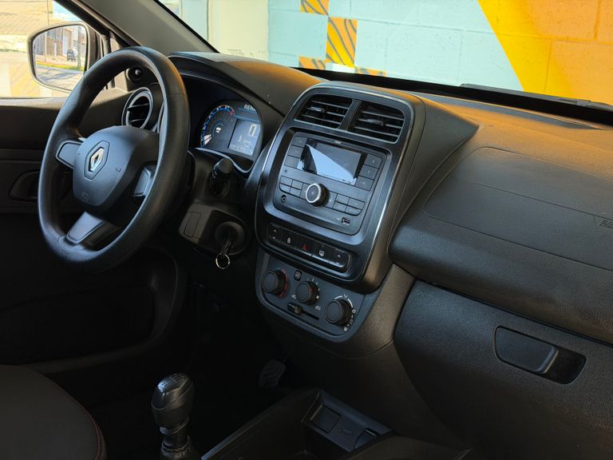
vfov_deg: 30.3
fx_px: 850
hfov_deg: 39.7
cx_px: 306
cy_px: 230
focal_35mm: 48
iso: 160
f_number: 1.78
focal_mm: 6.76
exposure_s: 1/225
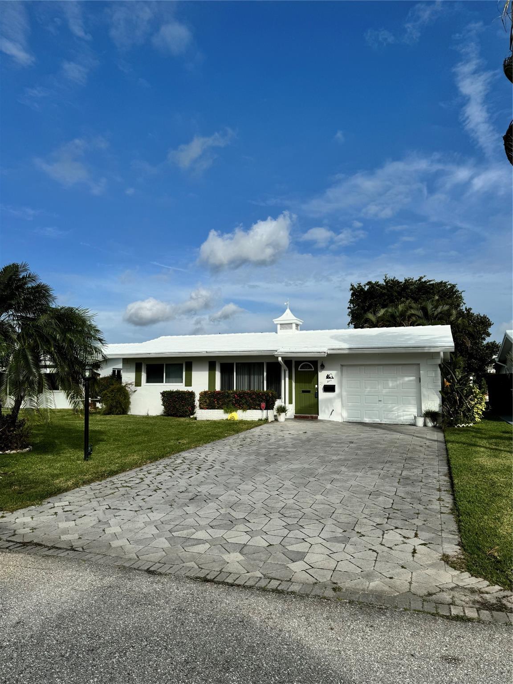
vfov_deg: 71.6
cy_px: 342
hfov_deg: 56.8
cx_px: 256
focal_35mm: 24
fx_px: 474
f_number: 1.78
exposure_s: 1/9009
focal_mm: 6.86
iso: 80
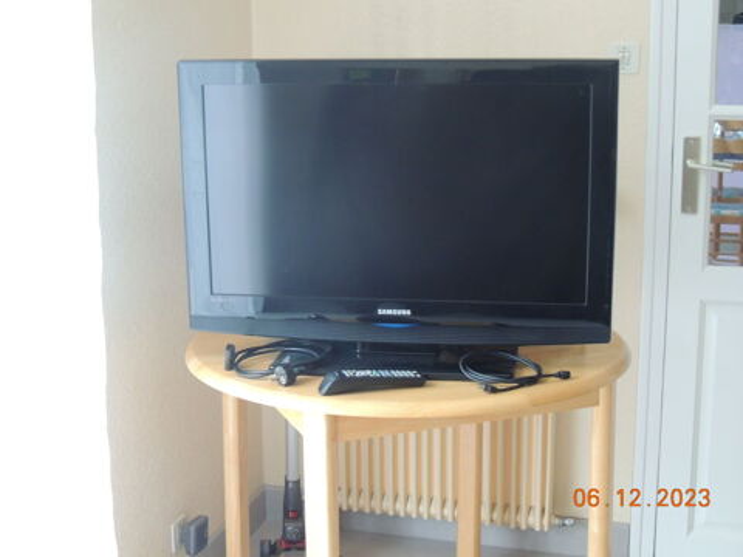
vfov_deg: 26.6
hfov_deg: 34.9
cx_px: 372
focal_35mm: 55
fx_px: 1181
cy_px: 278
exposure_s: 1/8
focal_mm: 9.8
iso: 800
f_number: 3.7
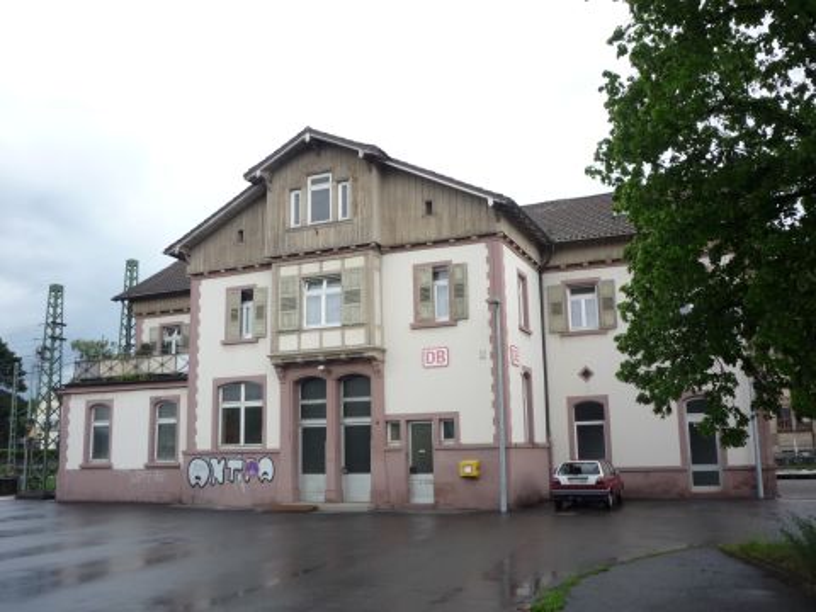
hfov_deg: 56.8
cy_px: 306
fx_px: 754
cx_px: 408
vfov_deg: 44.2
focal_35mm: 32
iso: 100
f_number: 4
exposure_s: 1/125
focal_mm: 5.2
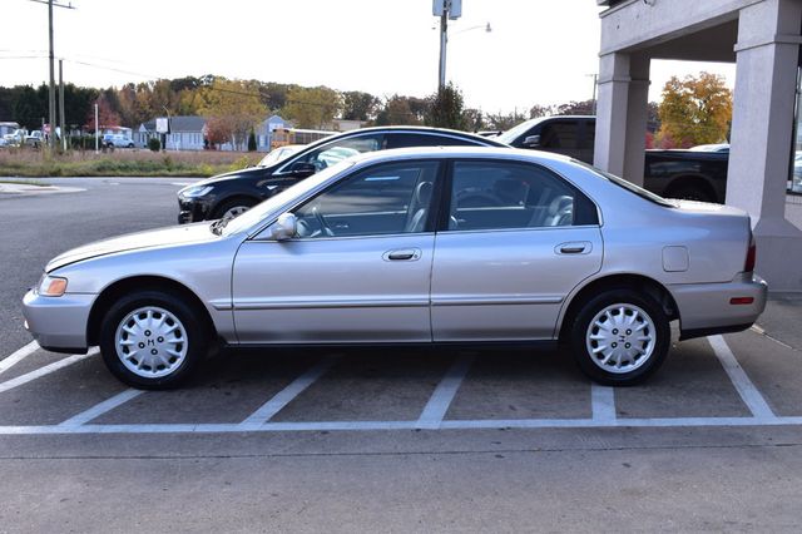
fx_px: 835
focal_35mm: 38
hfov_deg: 51.3
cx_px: 401
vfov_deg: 35.5
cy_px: 267
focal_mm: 25
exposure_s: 1/200
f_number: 10
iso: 400
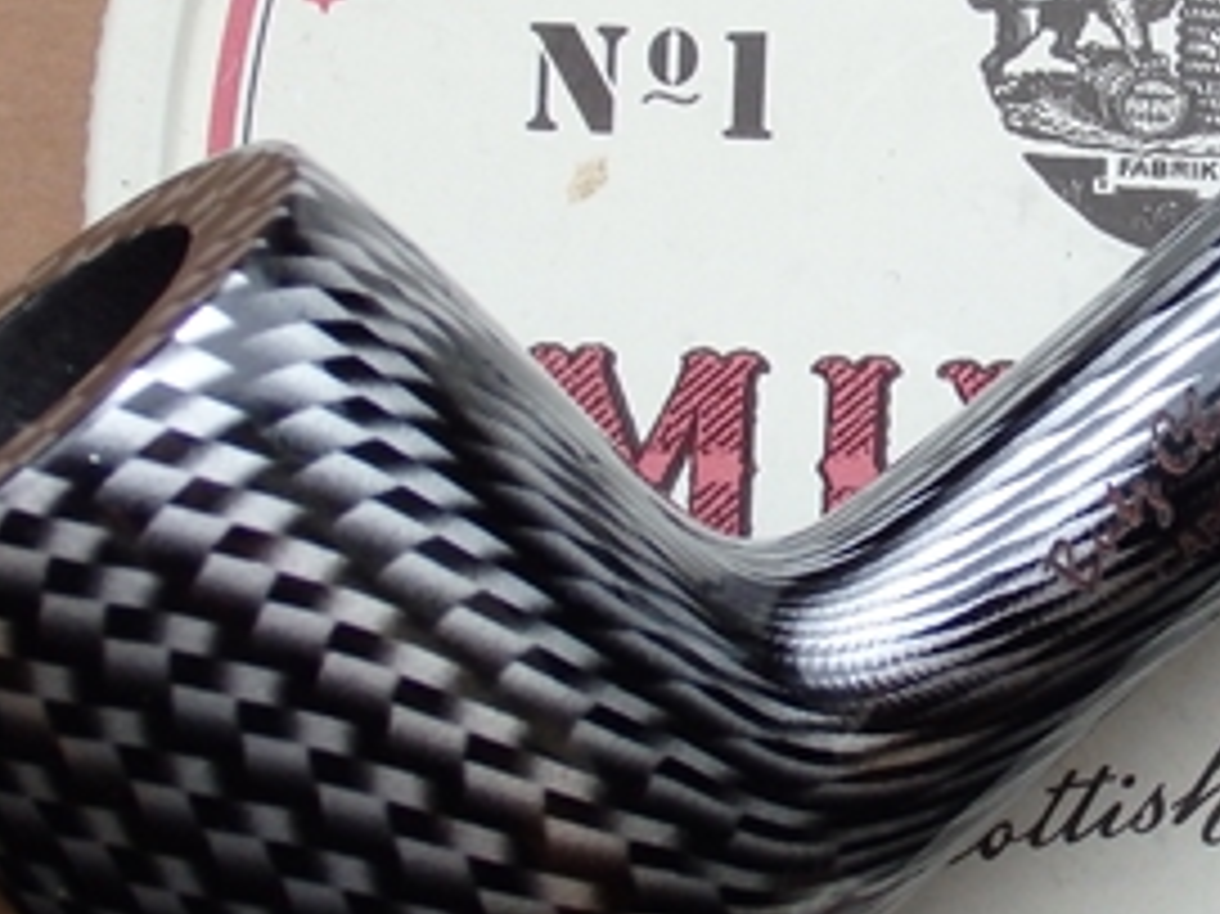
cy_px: 293
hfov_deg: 14.6
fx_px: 4685
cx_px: 1256
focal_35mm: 133
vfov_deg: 11.1
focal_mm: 8
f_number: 3.8
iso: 400
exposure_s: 1/50
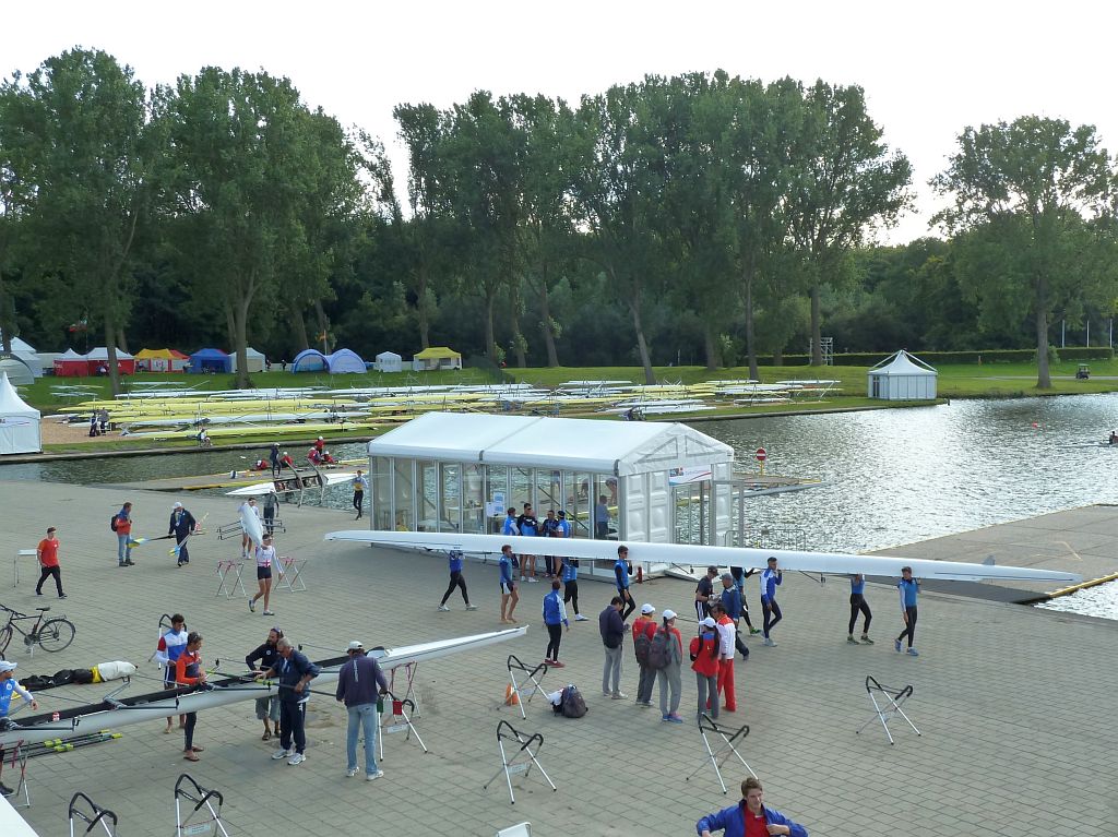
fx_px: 1194
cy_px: 418
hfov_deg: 50.2
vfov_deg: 38.6
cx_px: 559
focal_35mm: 37
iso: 125
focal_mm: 6.1
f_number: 4
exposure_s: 1/200
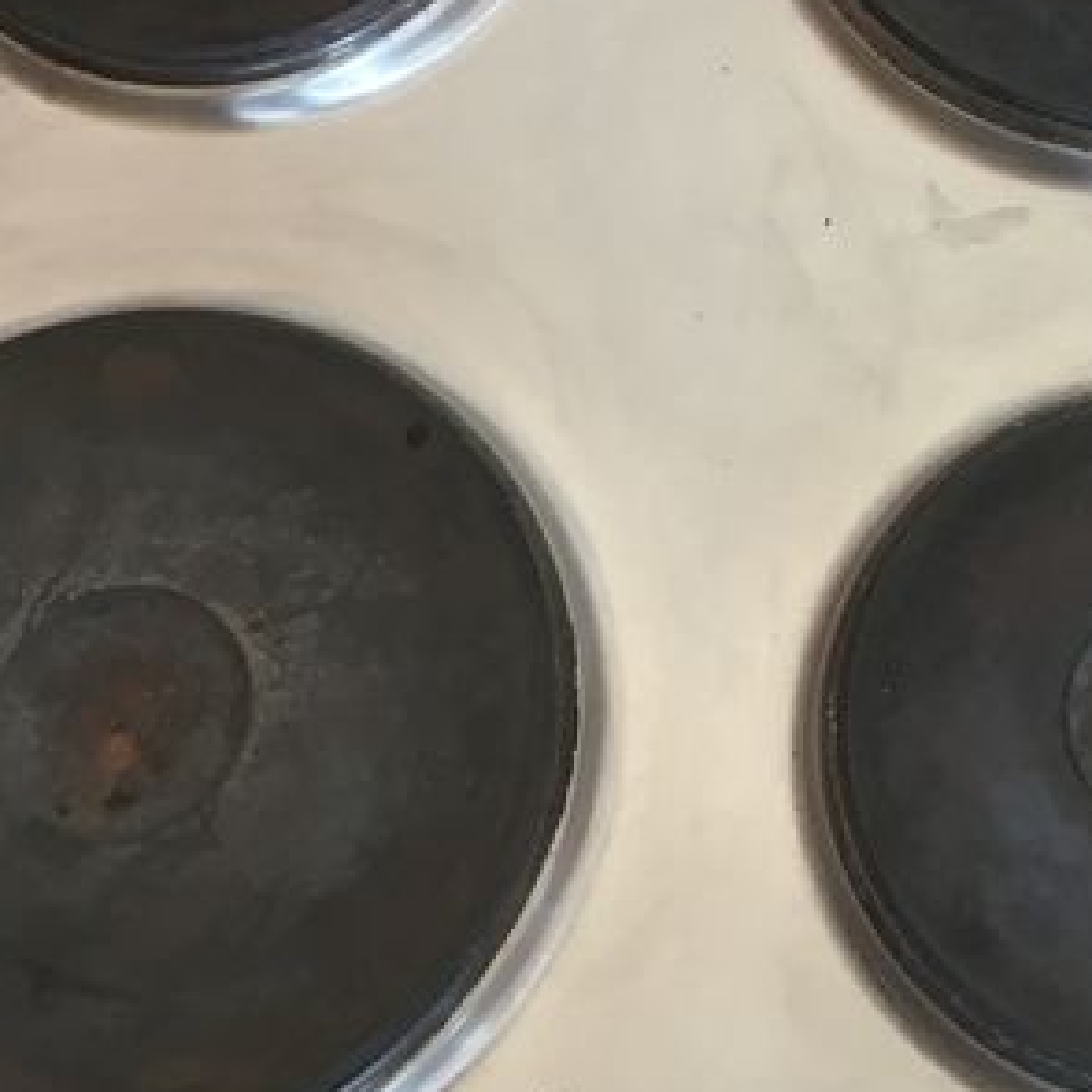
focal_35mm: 87
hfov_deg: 19.7
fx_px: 3105
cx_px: 925
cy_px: 155
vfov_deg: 19.7
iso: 80
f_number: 2.2
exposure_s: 1/33
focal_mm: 4.15
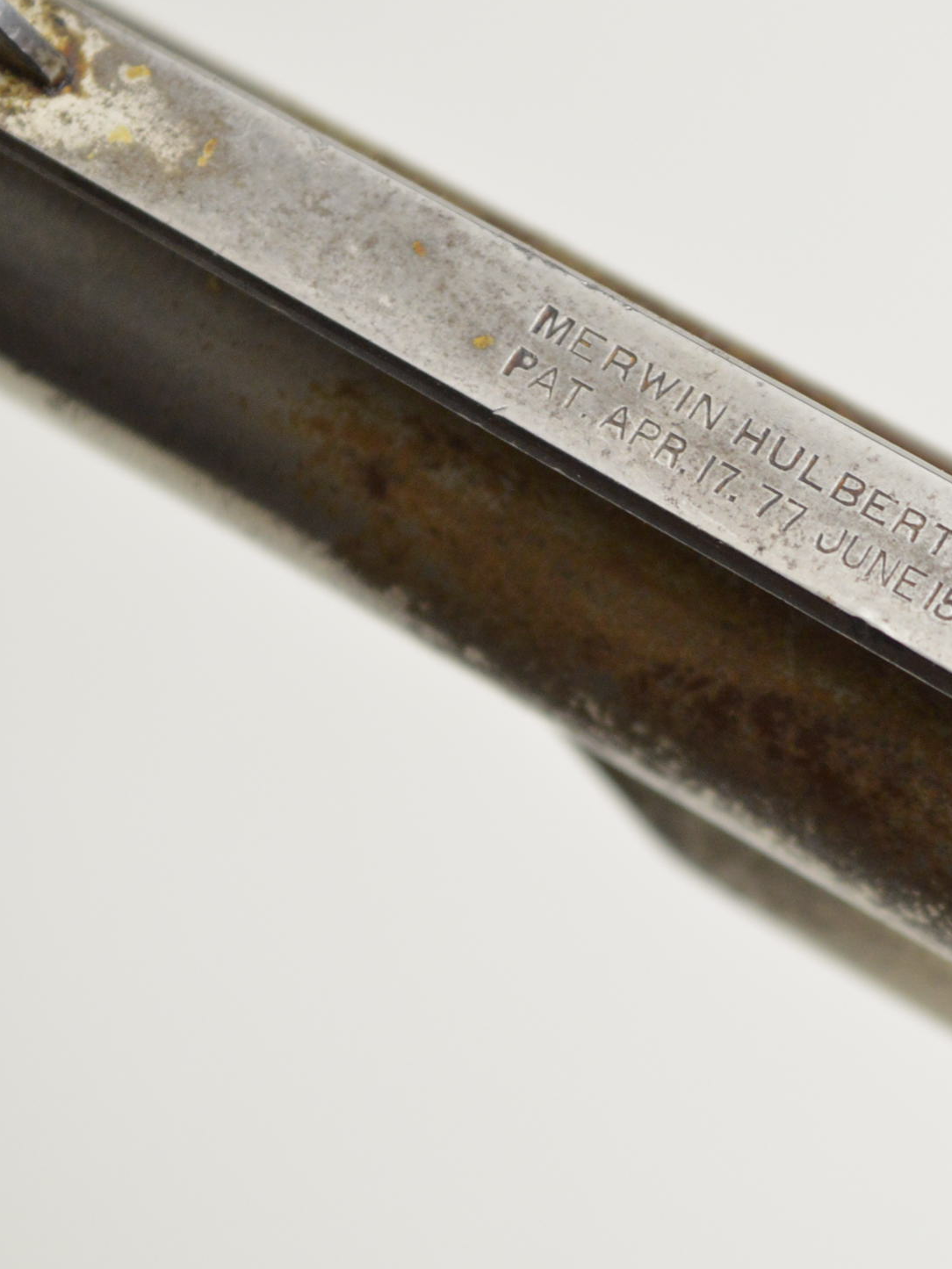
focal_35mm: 165
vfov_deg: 12.0
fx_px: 6049
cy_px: 693
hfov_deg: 8.9
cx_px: 968
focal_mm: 55
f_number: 6.3
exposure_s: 1/125
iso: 800
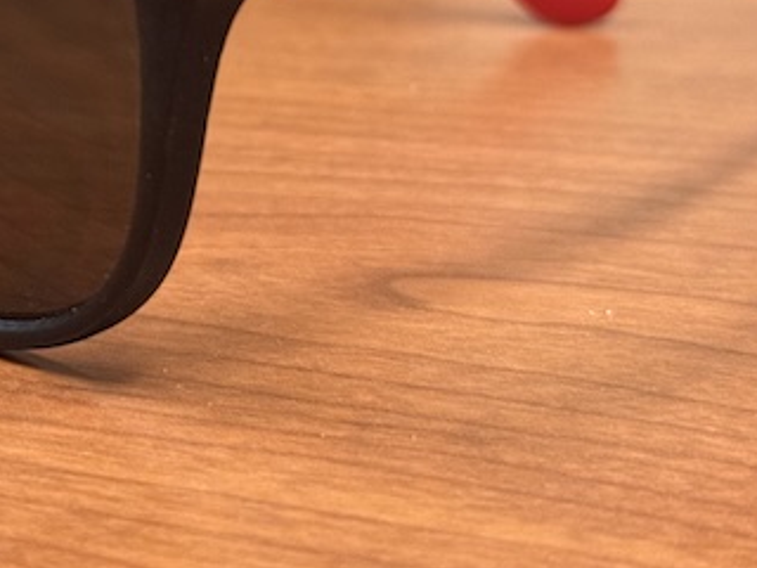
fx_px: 2624
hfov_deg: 16.2
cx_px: 106
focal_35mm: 120
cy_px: -7
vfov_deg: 12.2
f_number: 1.78
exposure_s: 1/40
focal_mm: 6.76
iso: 250
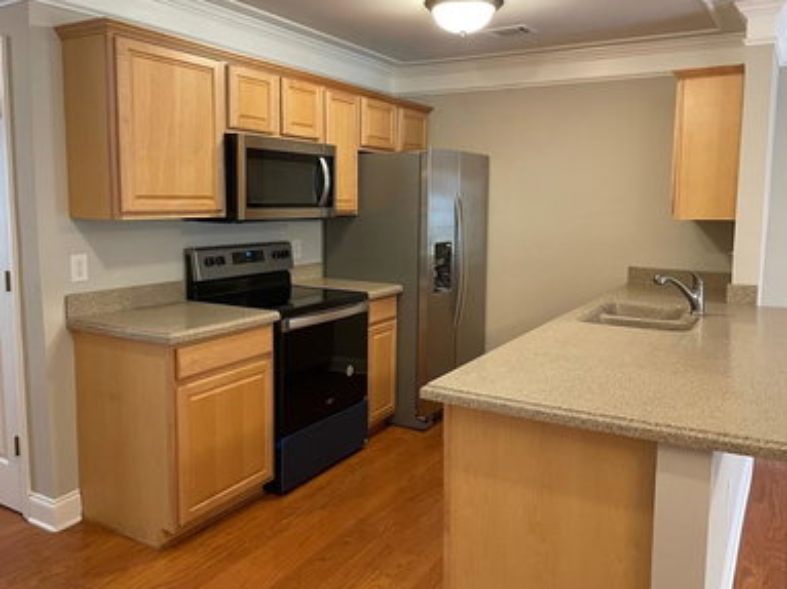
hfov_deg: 61.7
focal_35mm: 29
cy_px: 275
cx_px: 406
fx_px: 659
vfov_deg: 48.2
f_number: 1.6
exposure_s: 1/60
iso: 200
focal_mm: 4.2
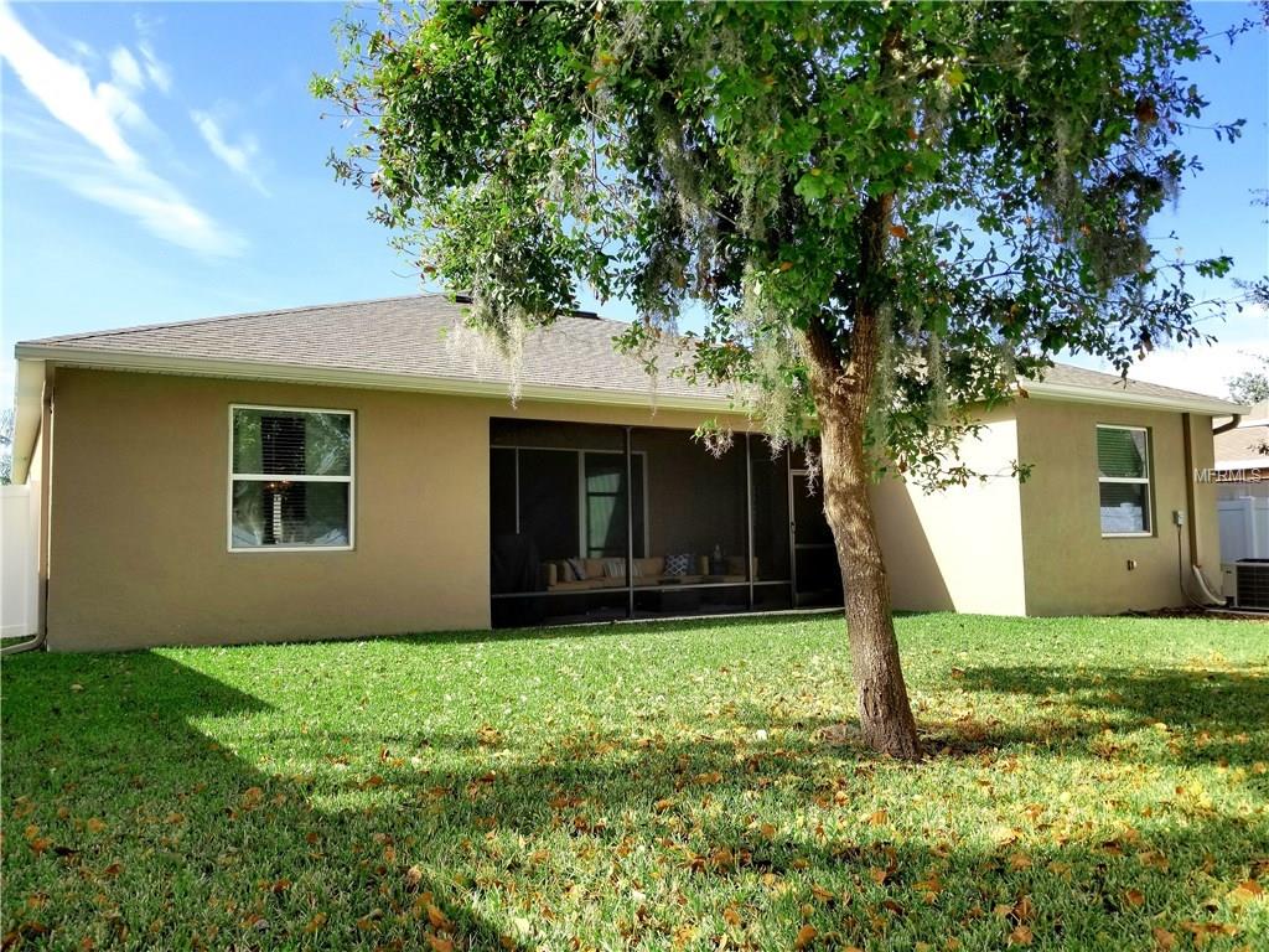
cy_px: 476
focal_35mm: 26
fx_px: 953
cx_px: 634
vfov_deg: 53.1
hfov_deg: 67.3
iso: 50
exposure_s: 1/1080
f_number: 1.7
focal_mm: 4.3
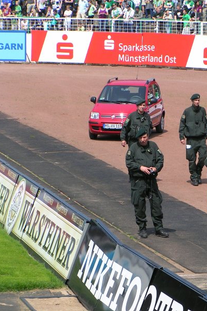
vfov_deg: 9.8
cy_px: 155
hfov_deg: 6.6
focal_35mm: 209
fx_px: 1802
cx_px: 186
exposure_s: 1/400
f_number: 5.6
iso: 50
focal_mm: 22.9
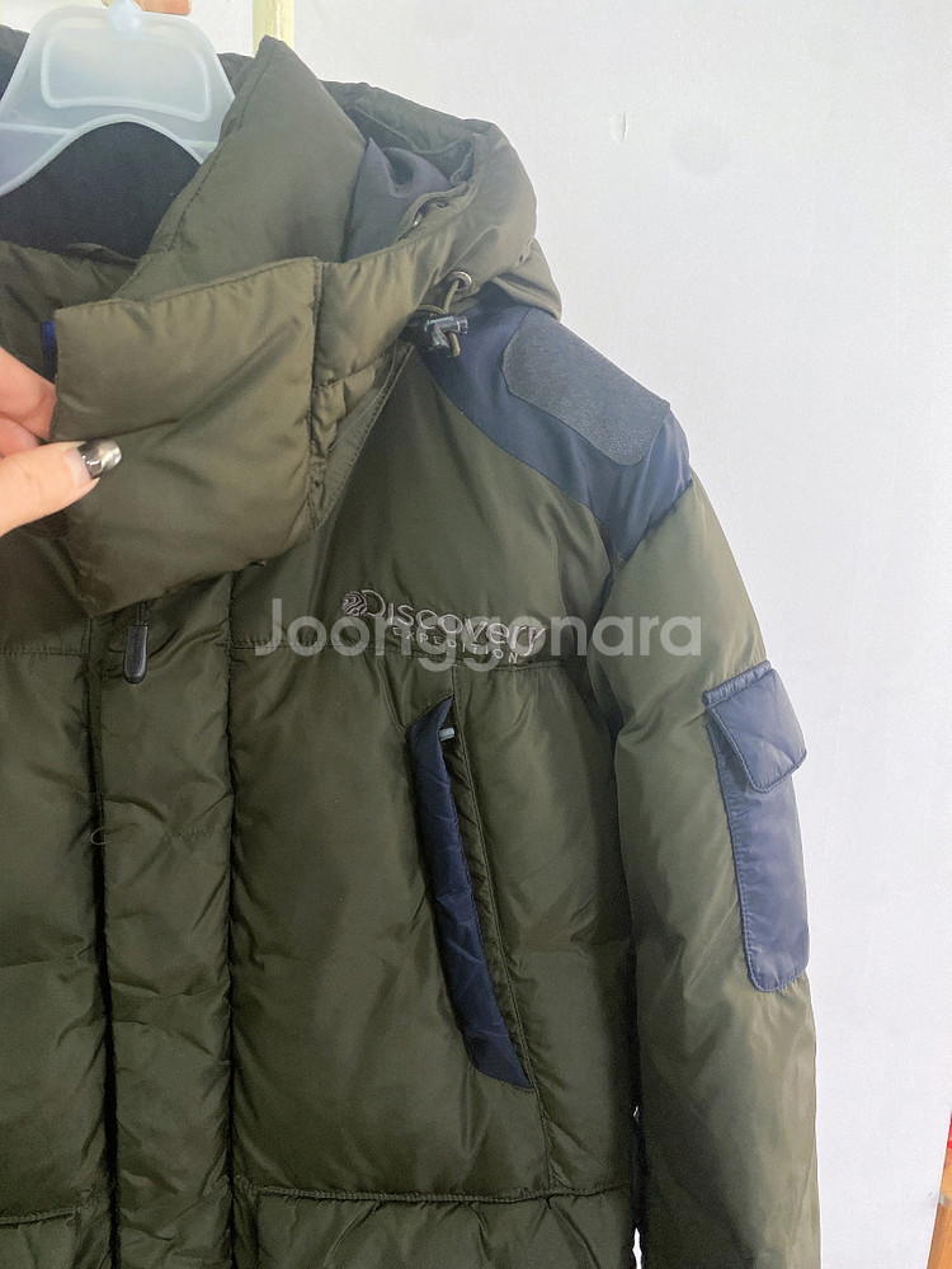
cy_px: 634
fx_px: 953
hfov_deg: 53.1
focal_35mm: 26
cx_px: 476
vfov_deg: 67.3
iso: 200
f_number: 1.8
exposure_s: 1/60
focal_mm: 4.25
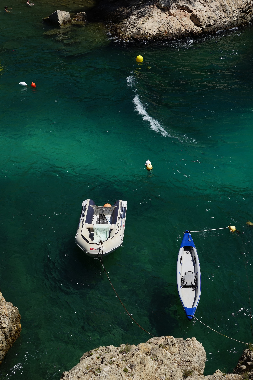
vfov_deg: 39.6
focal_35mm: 50
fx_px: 527
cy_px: 190
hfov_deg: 27.0
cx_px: 126
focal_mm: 50
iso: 100
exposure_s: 1/320
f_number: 9
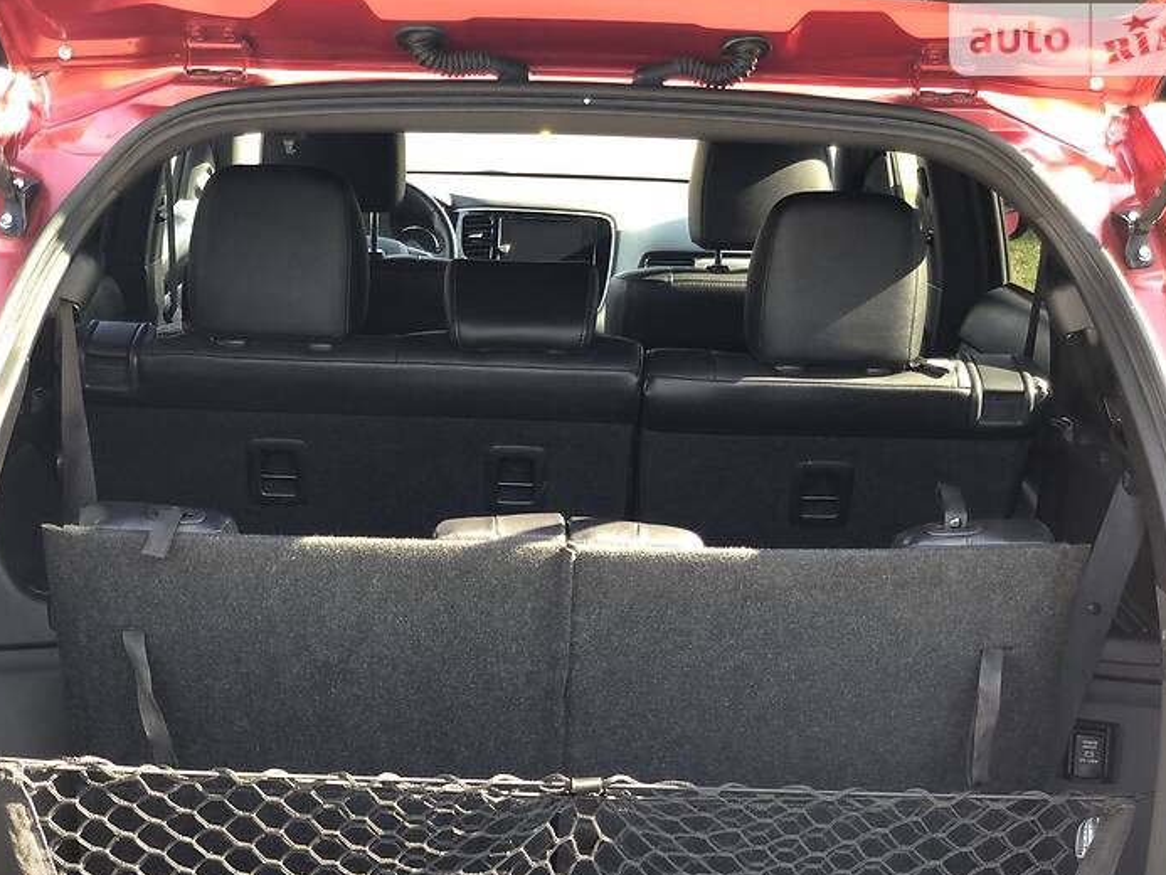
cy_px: 488
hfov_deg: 32.2
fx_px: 2021
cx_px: 543
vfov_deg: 24.4
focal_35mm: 60
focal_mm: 6
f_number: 2.4
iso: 64
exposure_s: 1/60
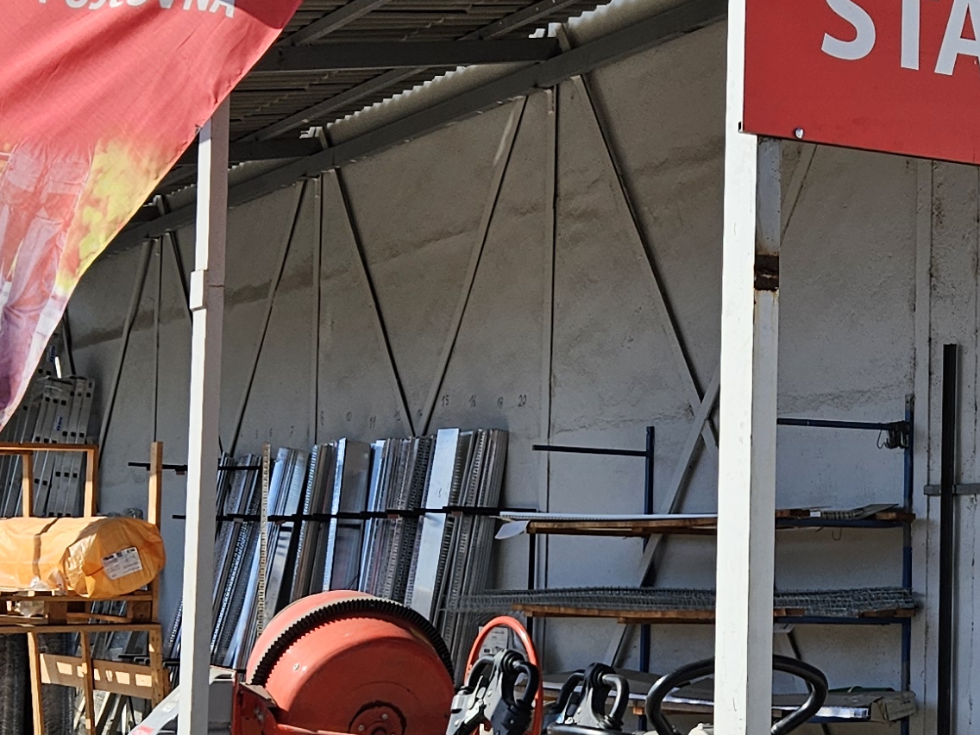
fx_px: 2293
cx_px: 780
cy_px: 460
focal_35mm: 81
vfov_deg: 18.2
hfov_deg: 23.8
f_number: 1.8
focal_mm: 5.4
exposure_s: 1/2071
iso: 25
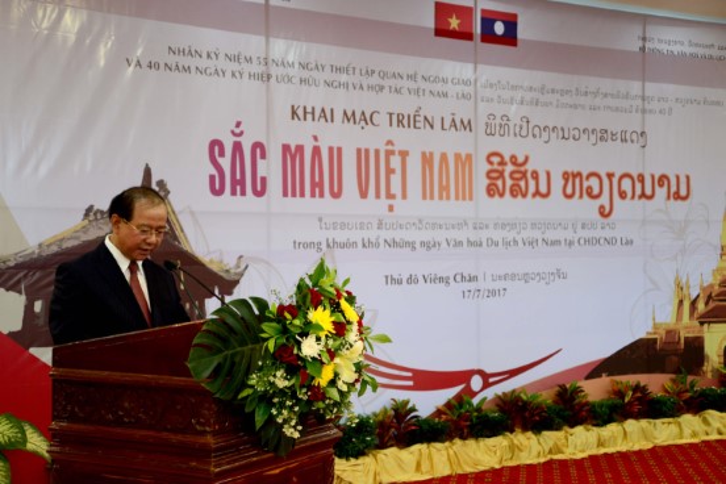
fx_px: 1049
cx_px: 363
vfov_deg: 26.0
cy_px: 242
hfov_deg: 38.2
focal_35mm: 52
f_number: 4.5
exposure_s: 1/100
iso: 2200
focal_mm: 52
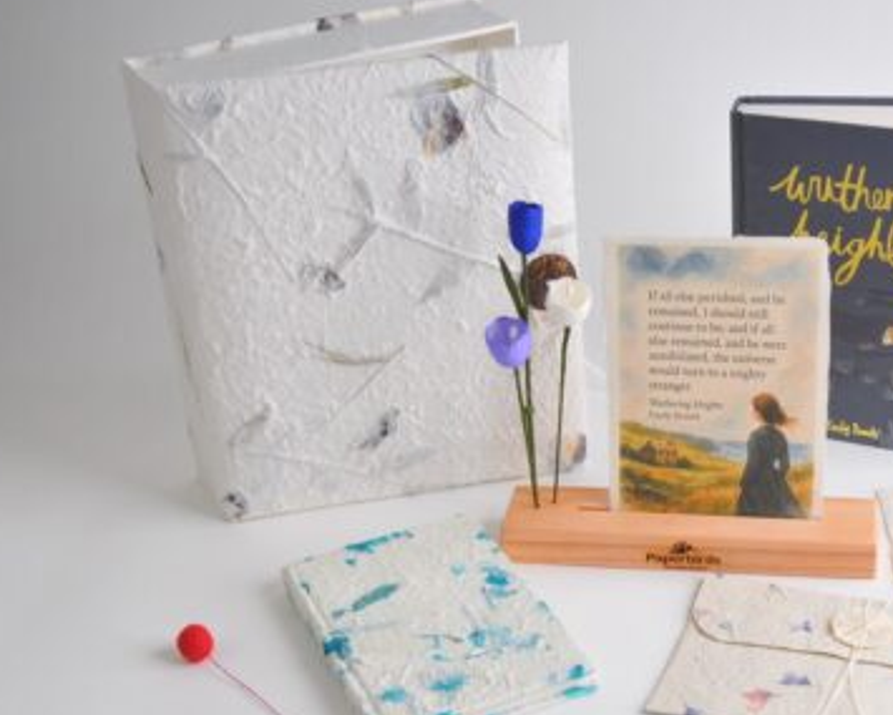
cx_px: 596
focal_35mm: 57
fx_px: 1506
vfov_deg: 26.6
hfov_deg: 32.7
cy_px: 420
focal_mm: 24
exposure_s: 1/200
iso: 250
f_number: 8
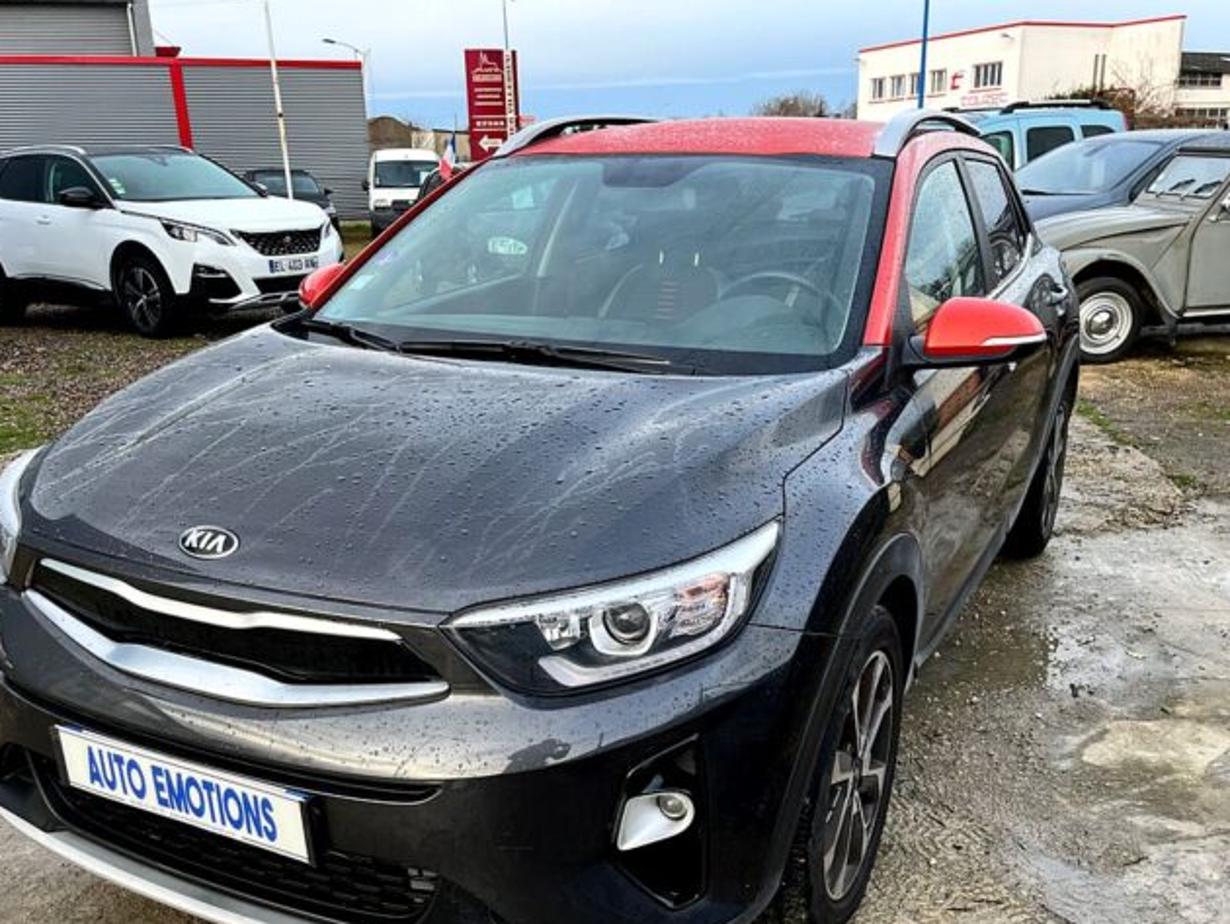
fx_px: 1173
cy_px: 580
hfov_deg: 55.3
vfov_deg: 42.6
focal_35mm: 33
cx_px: 611
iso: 64
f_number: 1.6
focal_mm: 5.1
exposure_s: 1/121
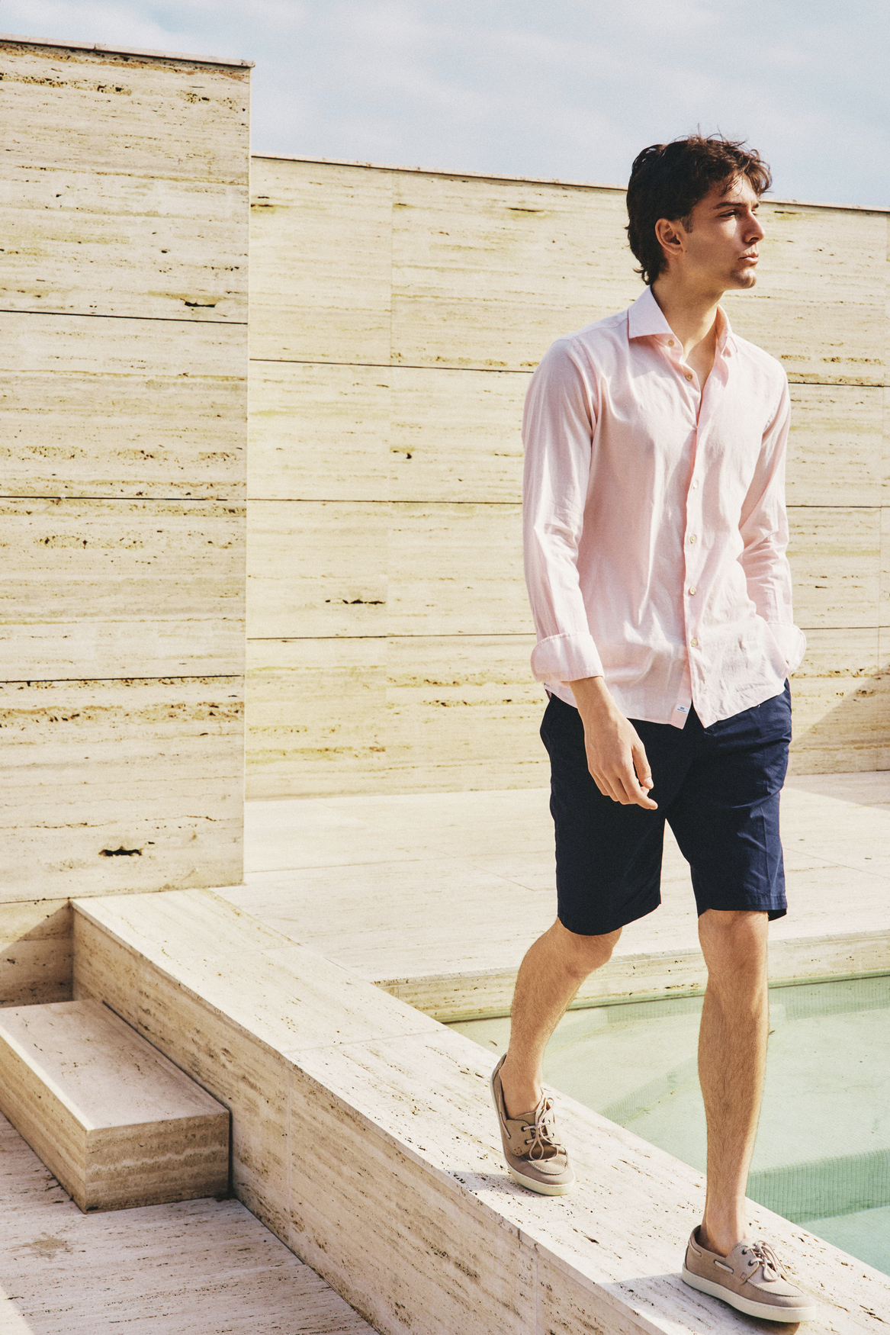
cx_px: 445
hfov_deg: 25.5
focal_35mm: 53
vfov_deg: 37.5
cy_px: 668
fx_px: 1965
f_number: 8
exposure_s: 1/640
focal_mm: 53
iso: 200
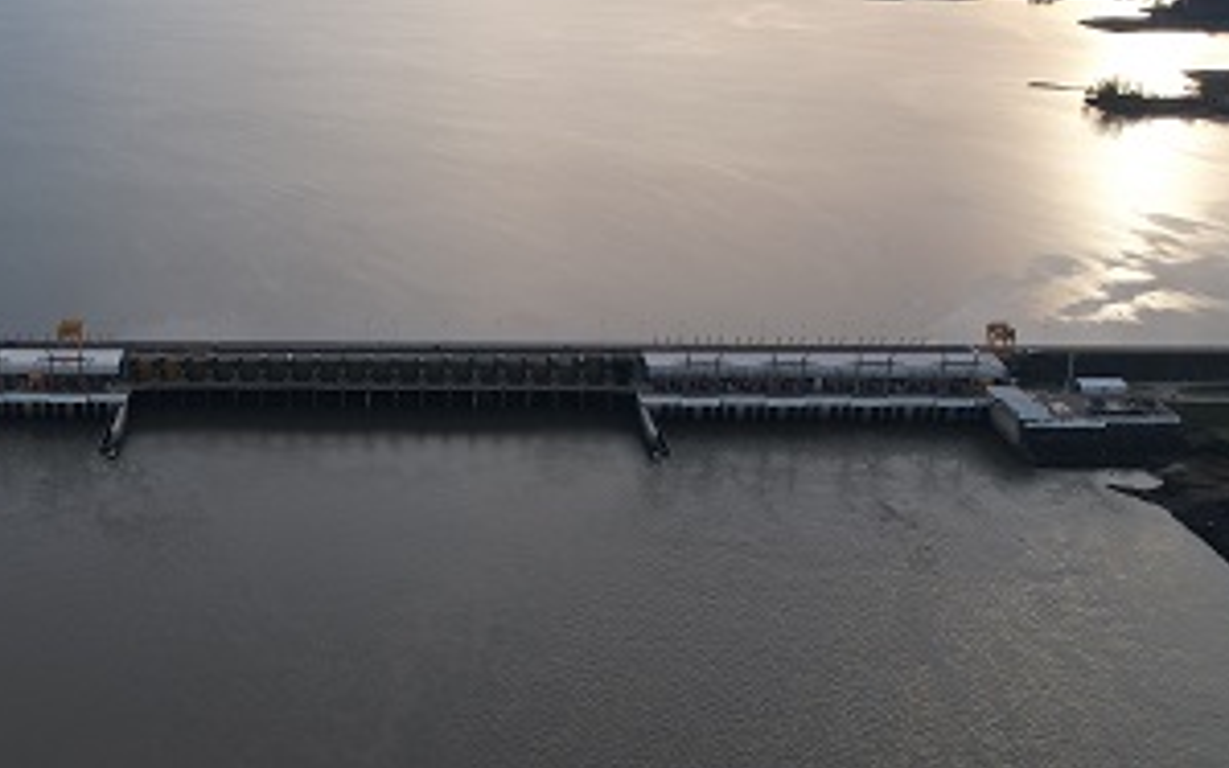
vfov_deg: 28.6
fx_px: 1508
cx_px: 321
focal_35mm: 45
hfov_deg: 43.1
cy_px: 345
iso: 100
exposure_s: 1/725
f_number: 2.8
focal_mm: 8.38
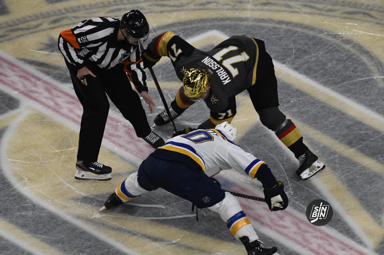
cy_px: 128
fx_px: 7997
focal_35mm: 750
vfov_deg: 1.8
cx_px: 192
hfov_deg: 2.8
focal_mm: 500
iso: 4000
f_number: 5.6
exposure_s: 1/2000
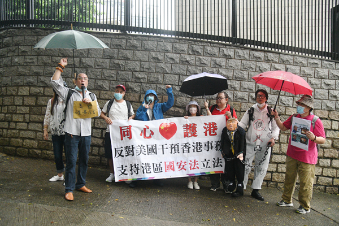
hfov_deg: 67.4
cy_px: 113
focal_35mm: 27
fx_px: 254
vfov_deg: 47.9
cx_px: 170
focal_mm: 27
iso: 6400
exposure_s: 1/160
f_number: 4
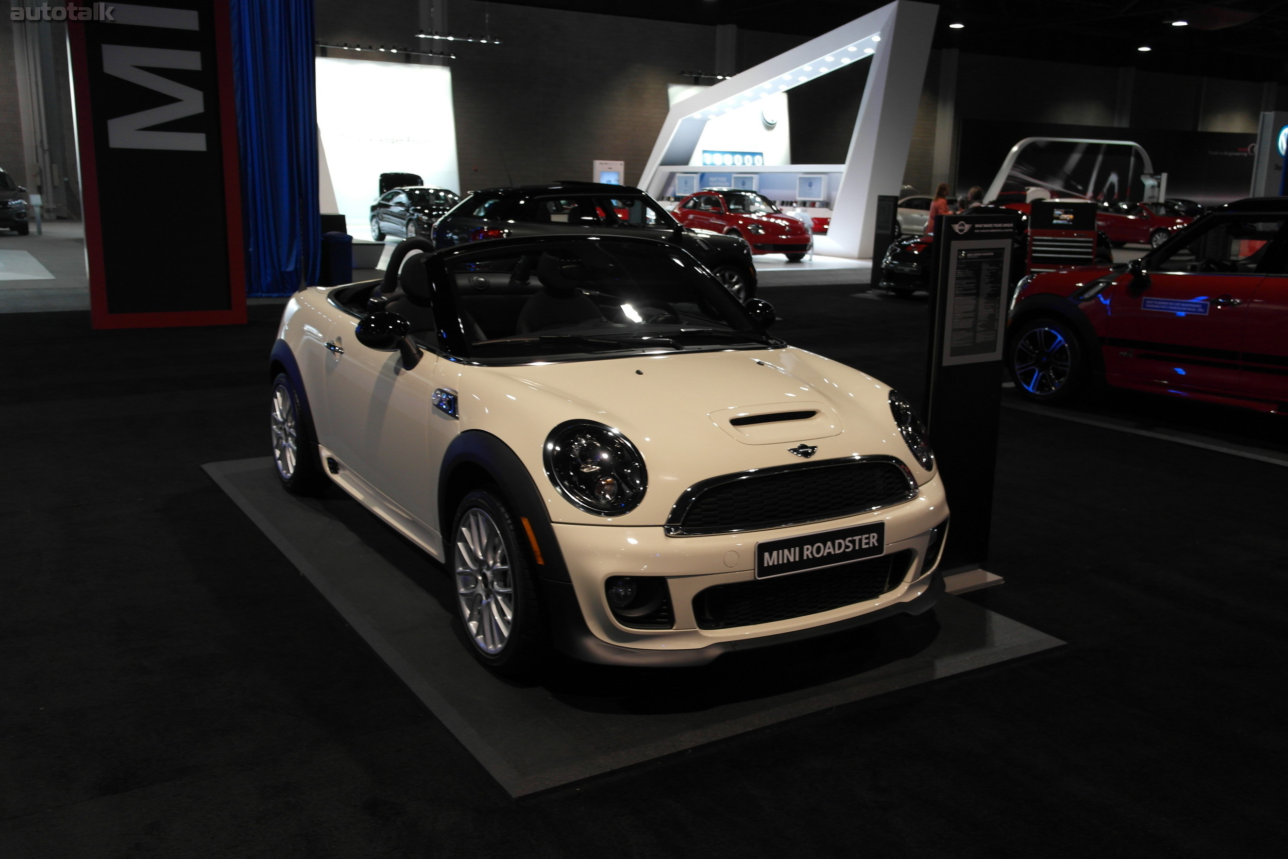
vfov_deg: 43.6
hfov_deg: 61.9
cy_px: 430
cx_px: 644
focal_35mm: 30
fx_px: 1073
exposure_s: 1/60
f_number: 3.5
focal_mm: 20
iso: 400
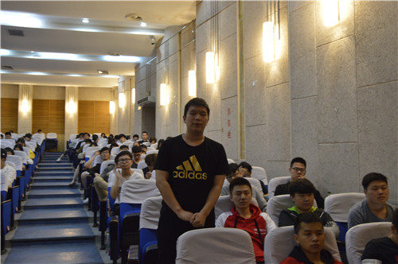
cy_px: 132
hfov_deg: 57.3
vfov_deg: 39.9
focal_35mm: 33
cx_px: 199
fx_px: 364
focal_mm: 22
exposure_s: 1/8
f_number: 7.1
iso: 800
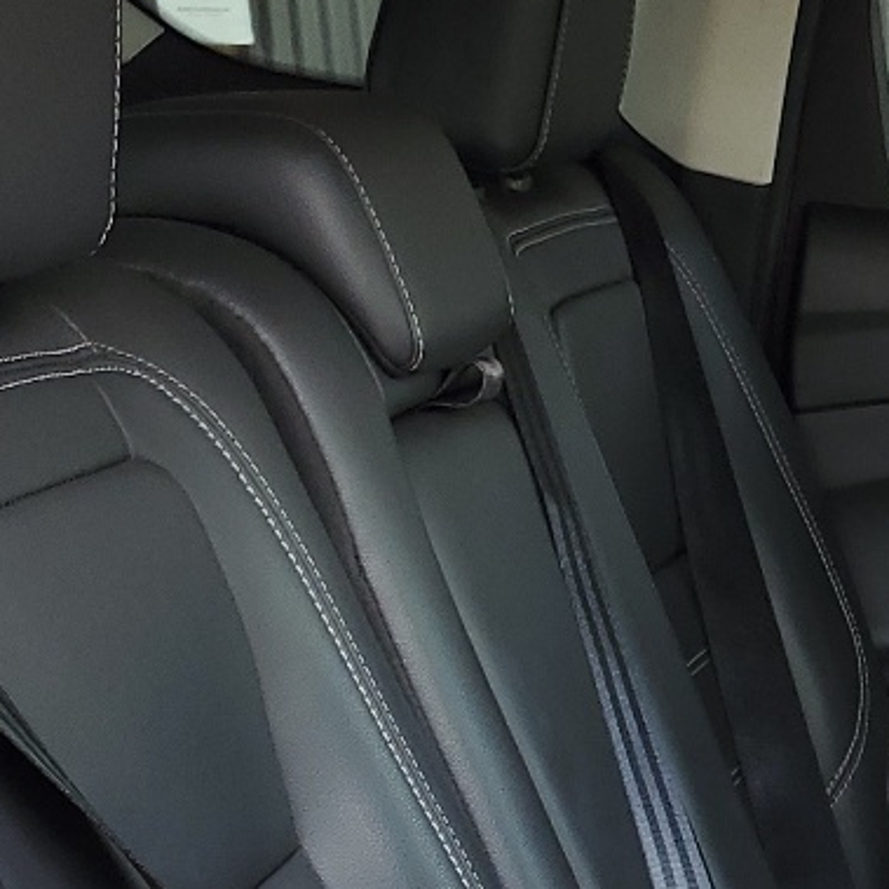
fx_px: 2818
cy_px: 997
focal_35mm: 97
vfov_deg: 17.3
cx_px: 1372
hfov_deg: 16.2
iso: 50
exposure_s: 1/145
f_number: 1.5
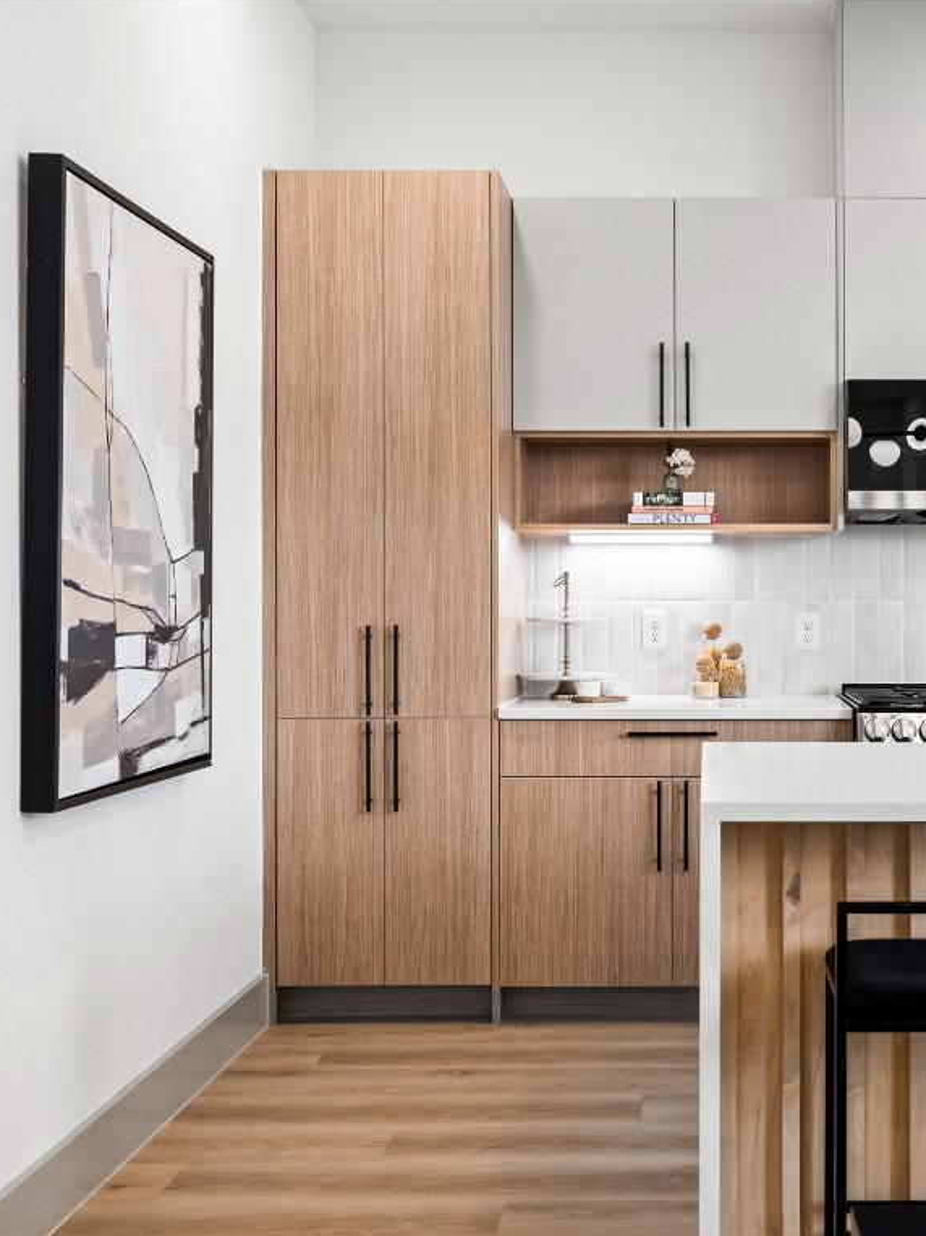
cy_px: 617
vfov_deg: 42.1
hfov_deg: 31.4
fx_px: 1605
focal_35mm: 45
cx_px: 735
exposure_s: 1/2
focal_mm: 31
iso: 200
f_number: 9
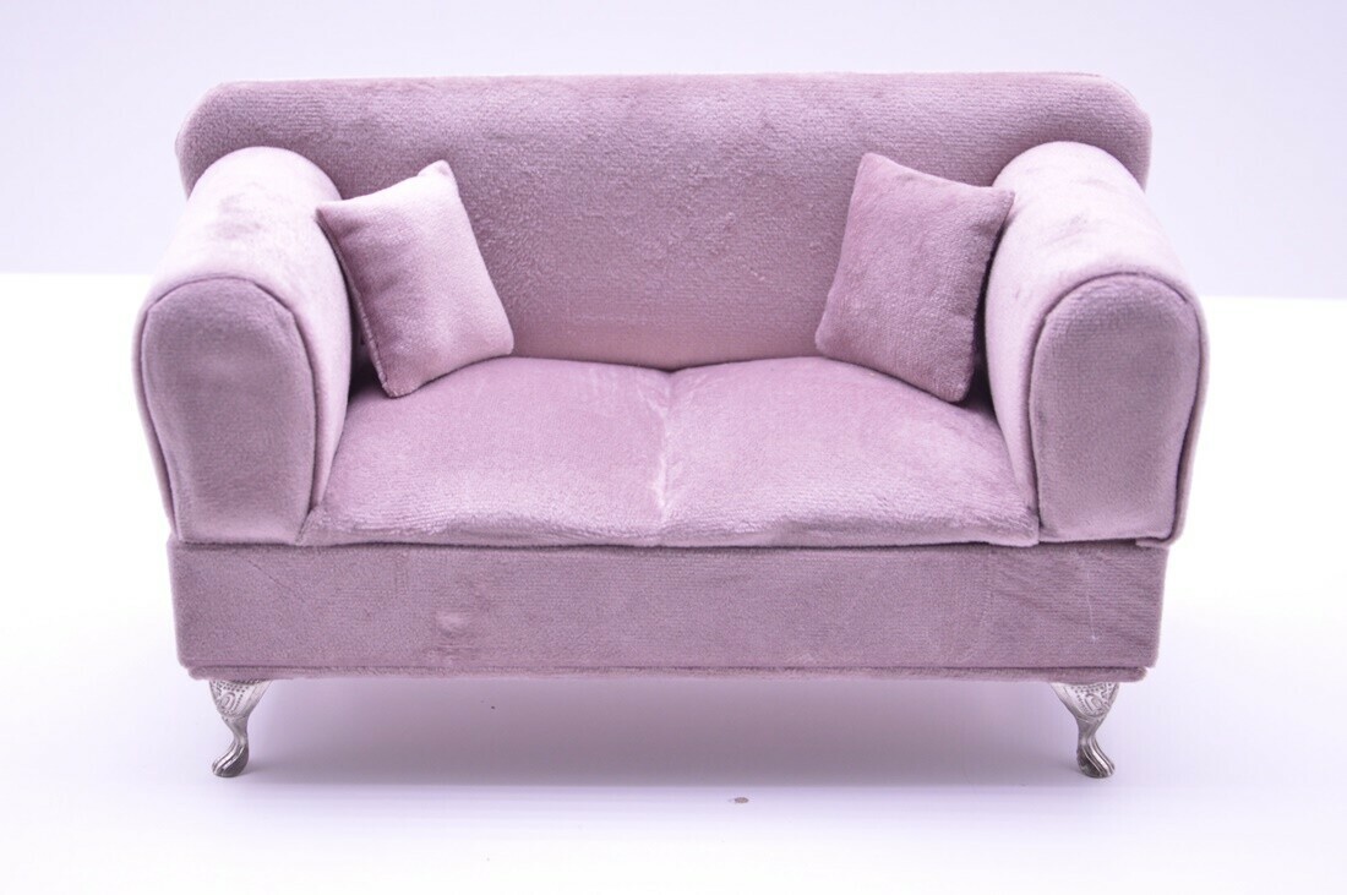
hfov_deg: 33.4
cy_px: 448
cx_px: 674
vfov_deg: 22.6
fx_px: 2243
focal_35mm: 60
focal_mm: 40
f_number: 4.5
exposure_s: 1/100
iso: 400
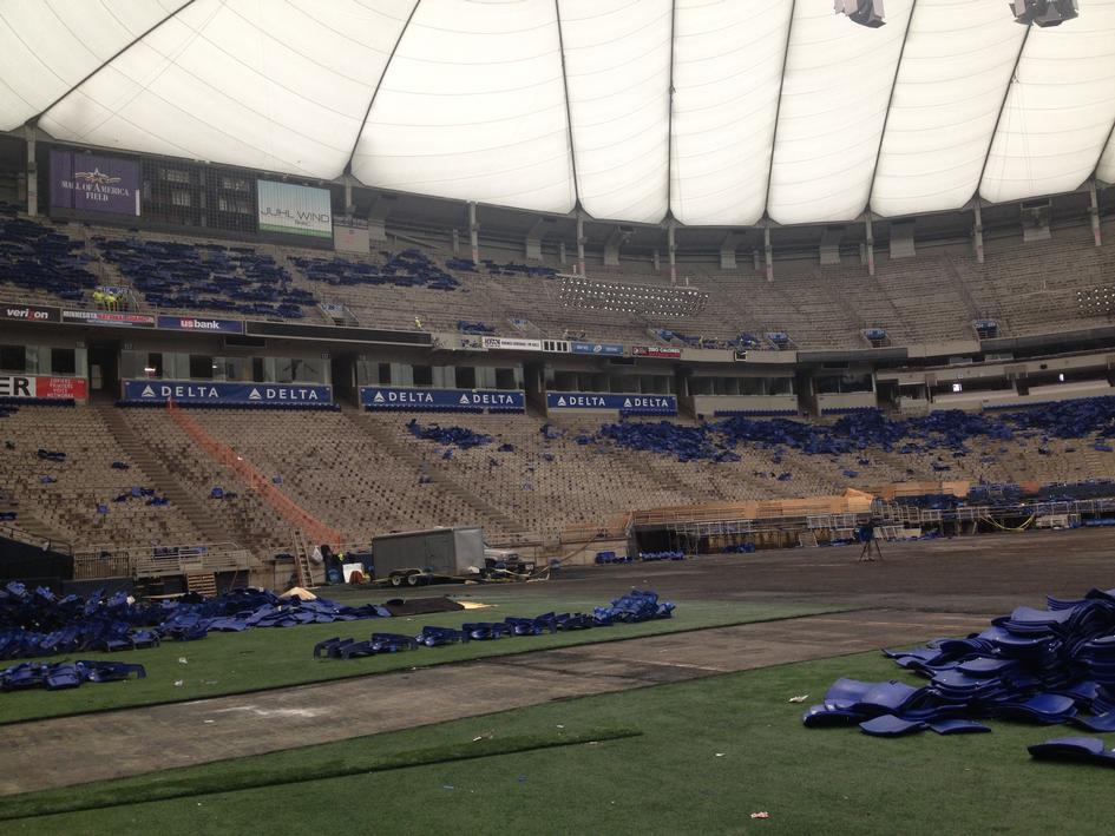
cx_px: 558
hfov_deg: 52.6
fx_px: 1128
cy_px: 418
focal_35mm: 35
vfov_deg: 40.7
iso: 64
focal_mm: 4.28
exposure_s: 1/40
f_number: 2.4
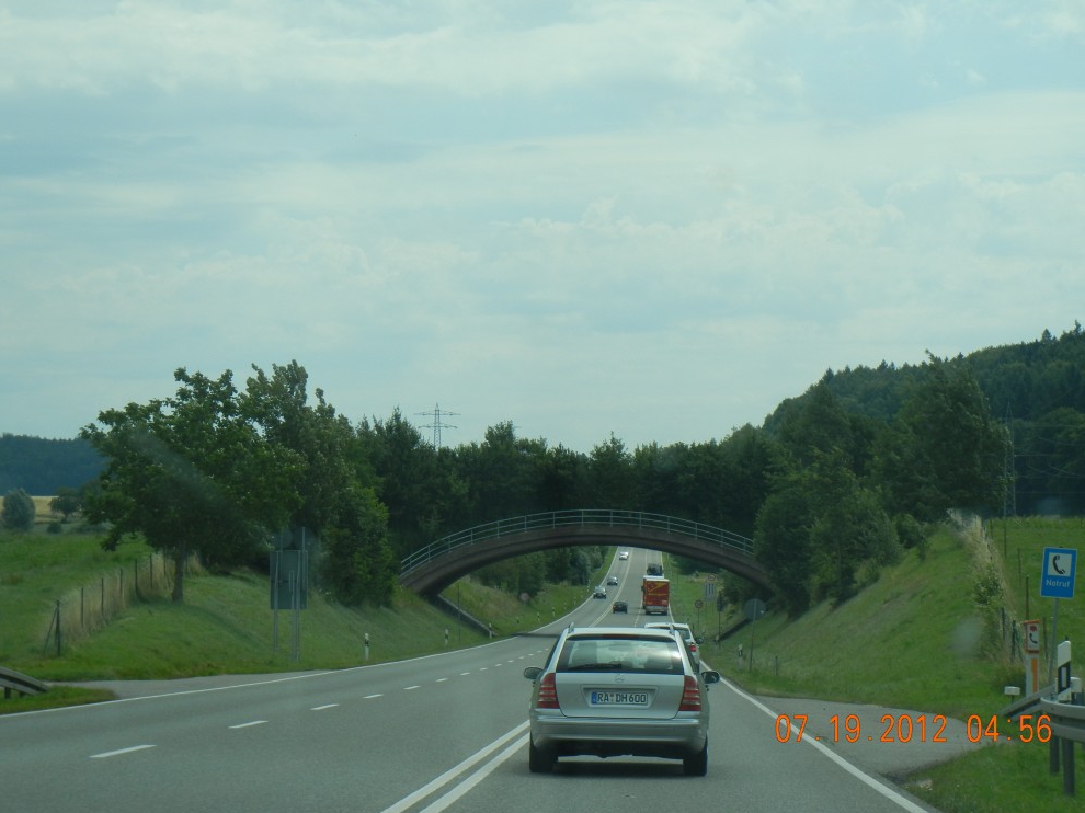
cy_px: 396
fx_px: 3760
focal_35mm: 120
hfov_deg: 16.4
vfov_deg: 12.3
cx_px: 559
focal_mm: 20.9
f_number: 9.2
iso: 160
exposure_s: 1/330
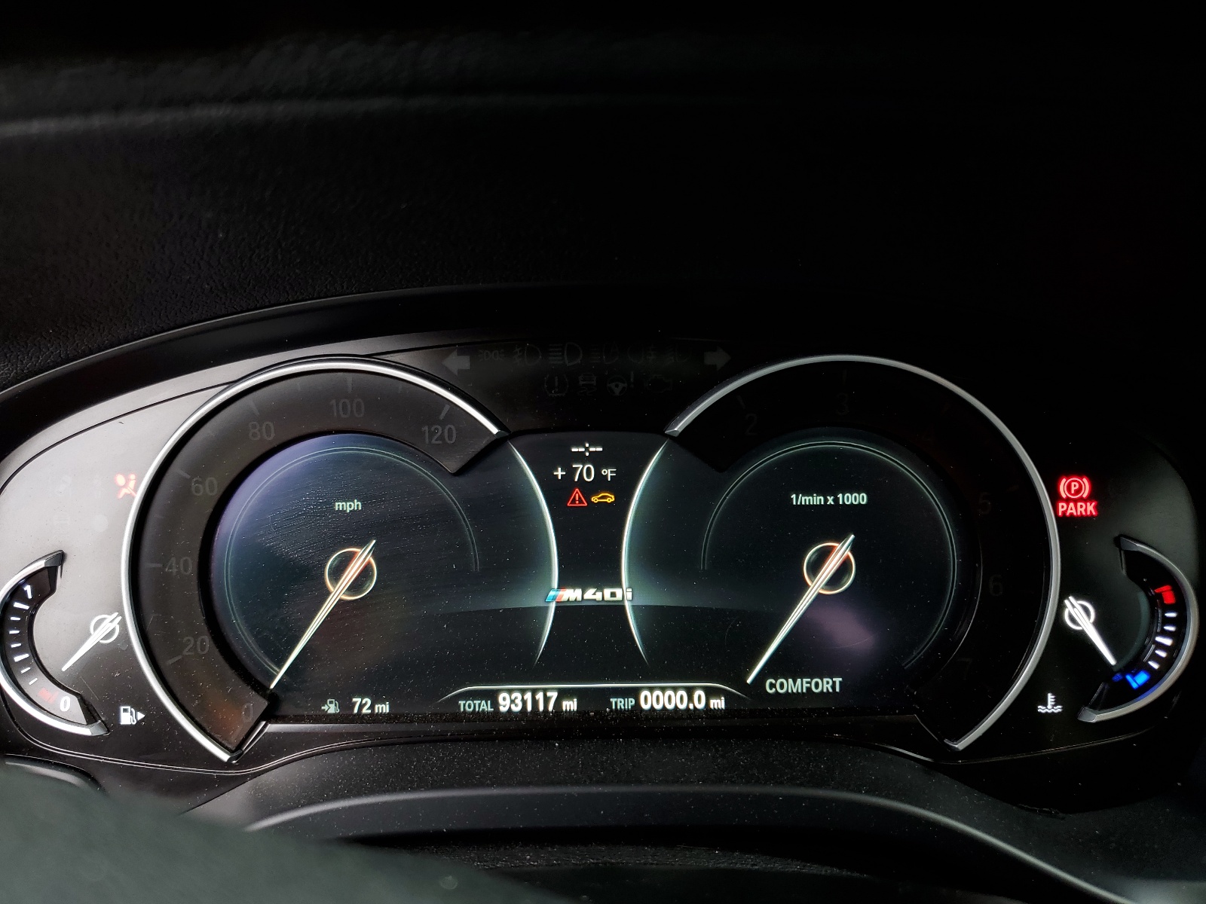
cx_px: 603
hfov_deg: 67.3
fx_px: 906
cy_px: 452
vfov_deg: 53.1
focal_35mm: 26
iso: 50
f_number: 1.5
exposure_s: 1/50
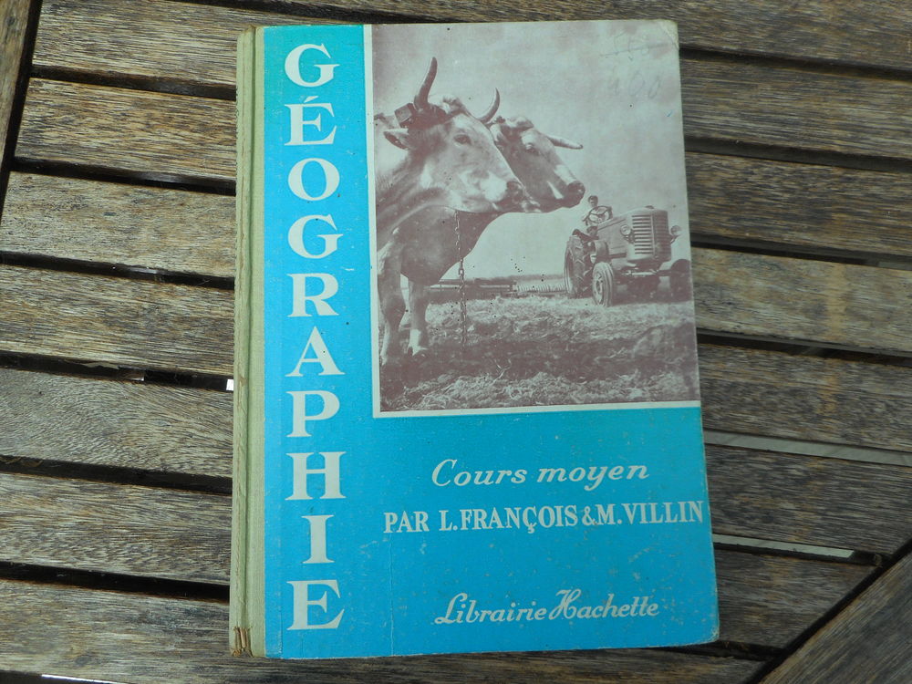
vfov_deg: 54.9
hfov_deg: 69.4
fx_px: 659
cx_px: 456
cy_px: 342
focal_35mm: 25
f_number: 3.7
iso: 80
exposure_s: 1/160
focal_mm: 4.5
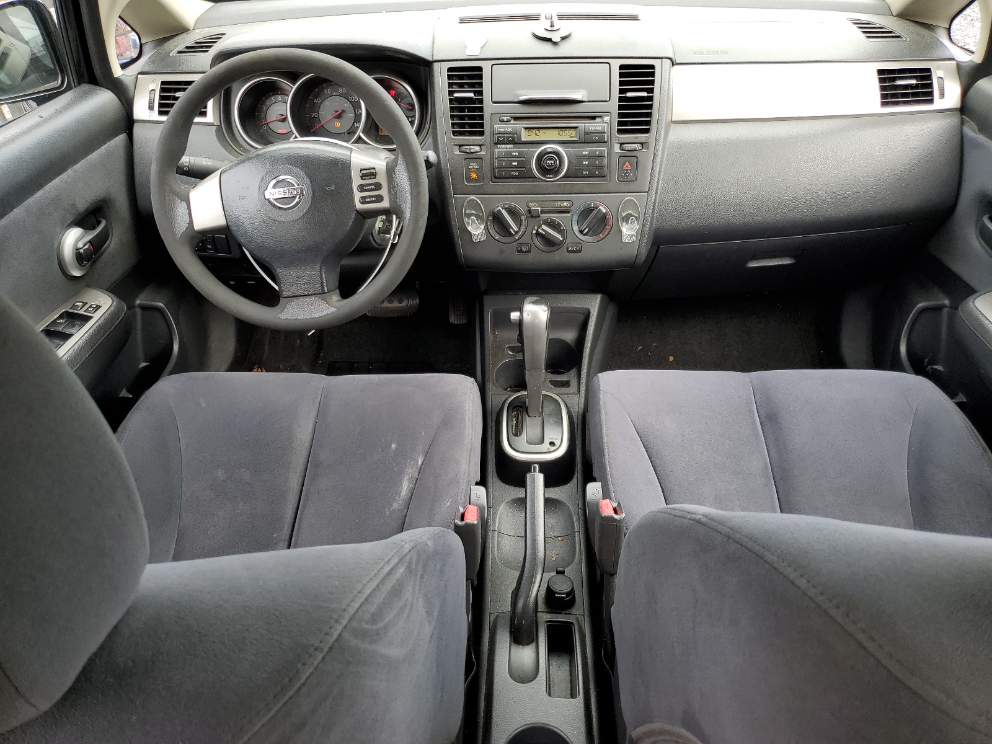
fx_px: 745
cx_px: 496
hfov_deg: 67.3
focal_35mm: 26
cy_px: 372
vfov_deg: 53.1
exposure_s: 1/200
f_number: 1.5
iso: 50
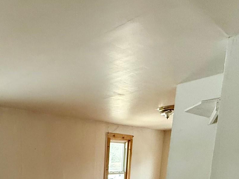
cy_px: 224
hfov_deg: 47.1
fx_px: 249
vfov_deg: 31.8
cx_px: 32
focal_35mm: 36
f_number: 2.2
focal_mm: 2.22
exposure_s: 1/60
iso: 500
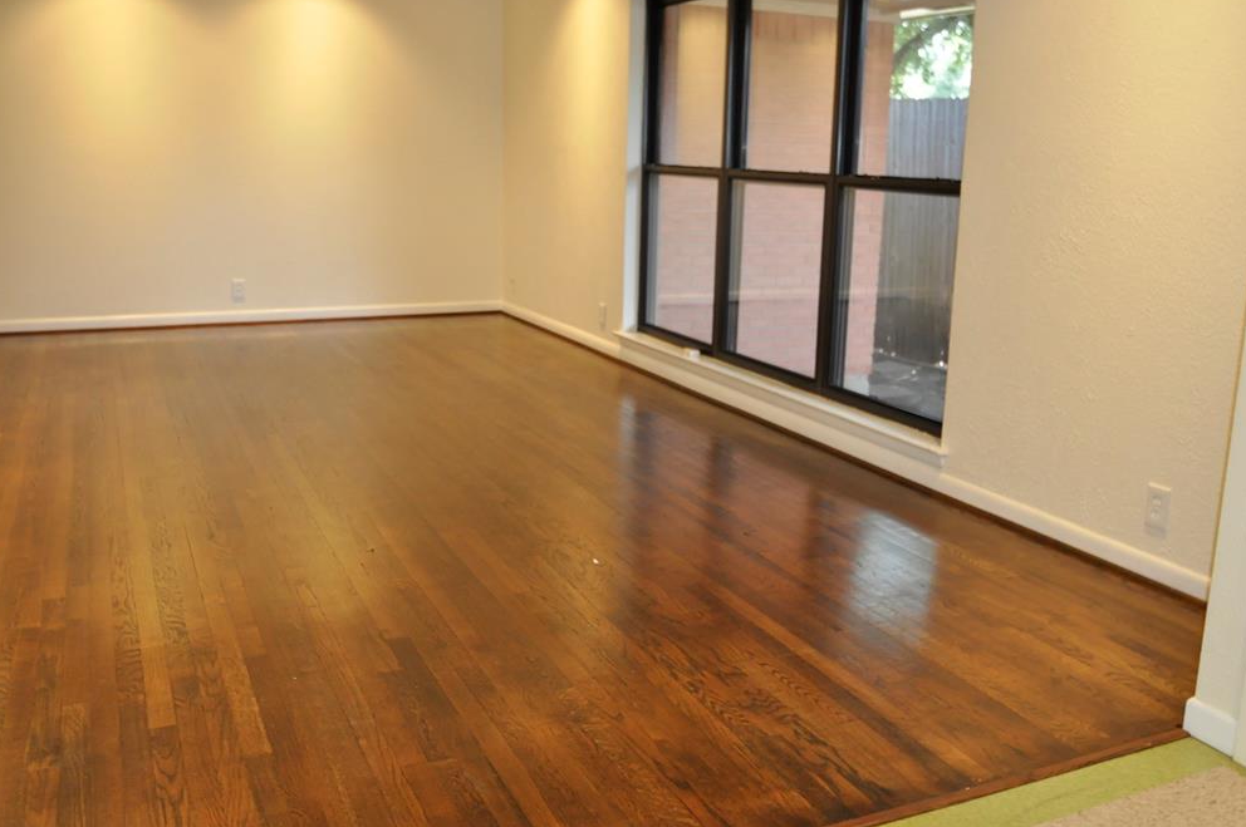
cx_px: 628
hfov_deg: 58.0
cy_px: 412
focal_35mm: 33
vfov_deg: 40.4
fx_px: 1124
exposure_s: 1/60
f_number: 4.5
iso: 1000
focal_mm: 21
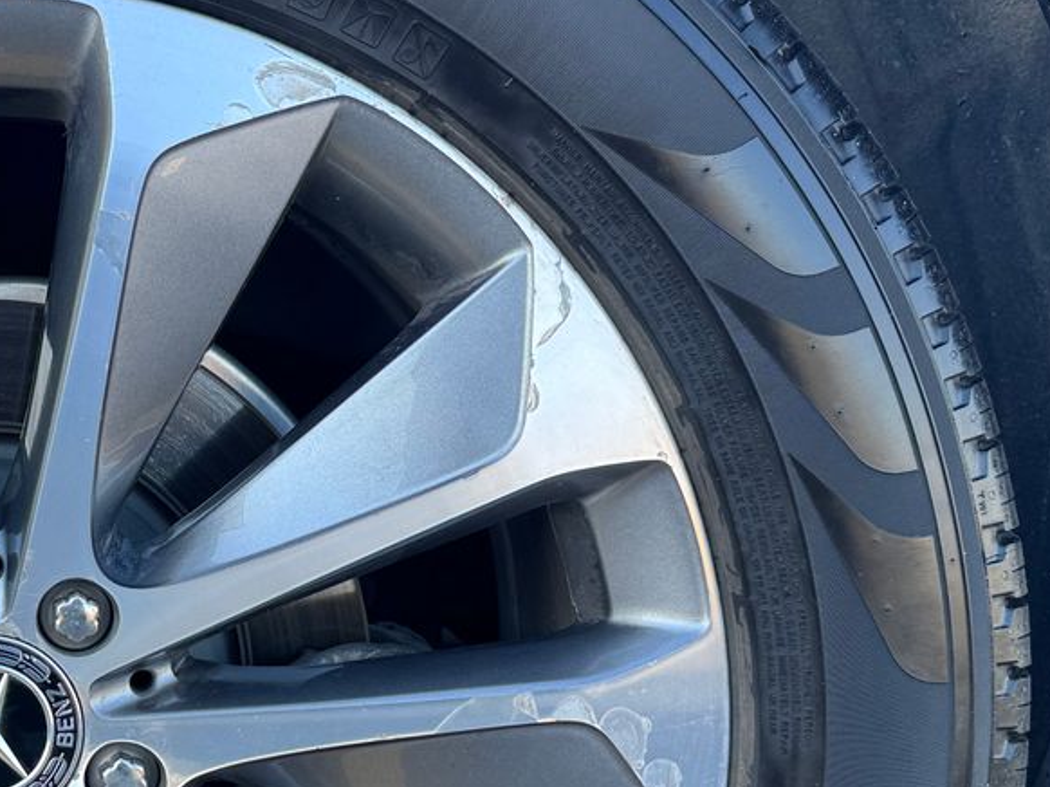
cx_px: 36
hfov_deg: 27.9
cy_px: 581
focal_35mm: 66
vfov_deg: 22.1
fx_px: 2001
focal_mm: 6.76
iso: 64
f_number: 1.78
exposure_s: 1/229
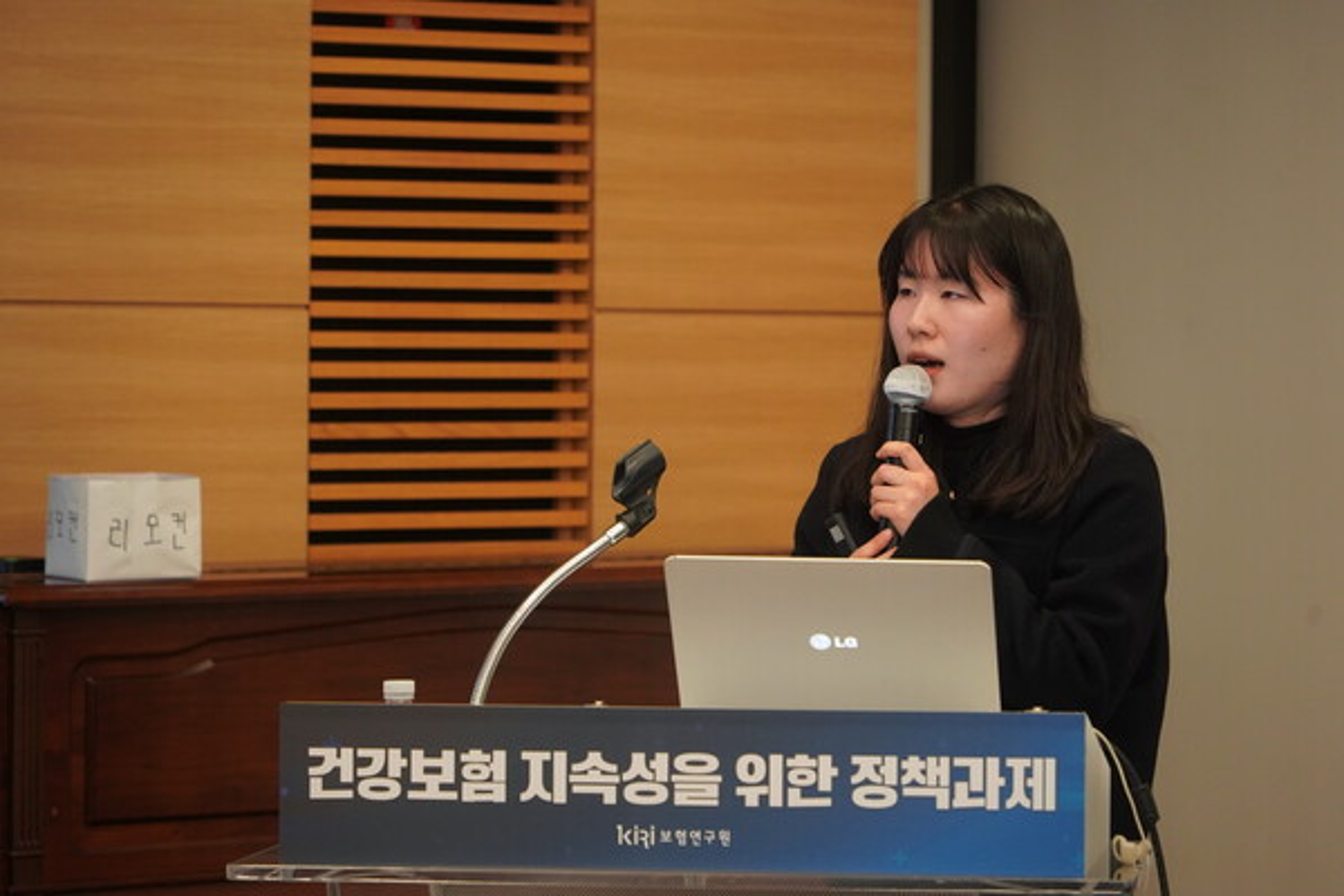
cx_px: 672
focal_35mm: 139
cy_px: 448
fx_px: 5189
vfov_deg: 9.9
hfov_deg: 14.8
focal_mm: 139
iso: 5000
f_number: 5
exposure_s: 1/160
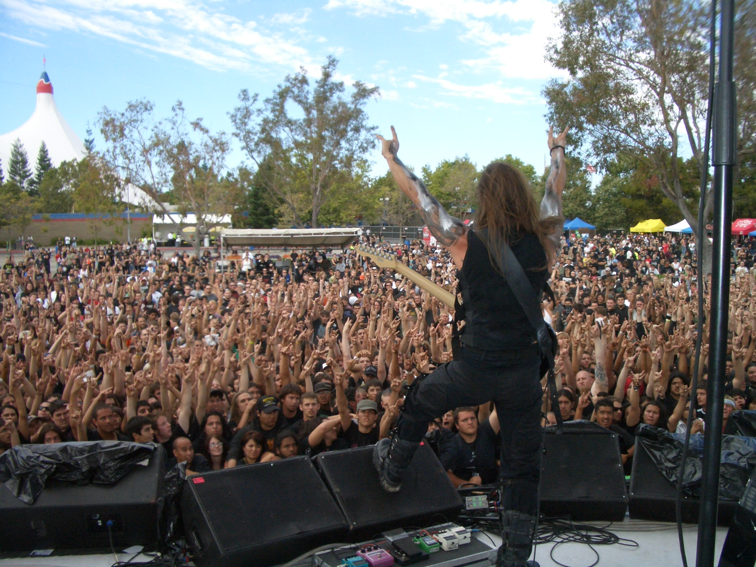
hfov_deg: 52.6
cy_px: 284
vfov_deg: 40.7
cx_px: 378
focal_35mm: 35
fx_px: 764
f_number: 4.3
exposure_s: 1/500
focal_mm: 5.8
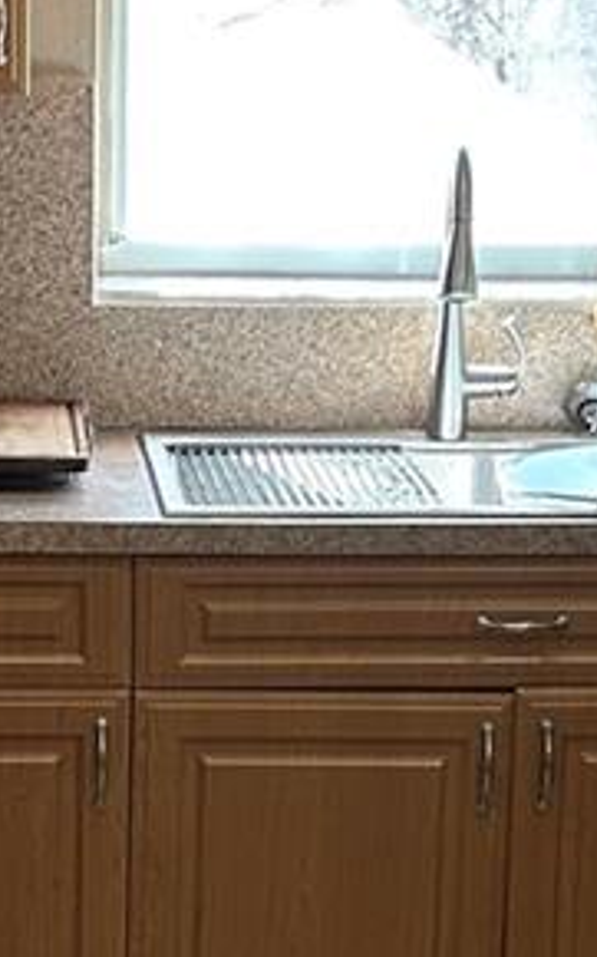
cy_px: 620
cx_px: 218
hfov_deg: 11.5
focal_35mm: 114
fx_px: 2971
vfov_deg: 18.3
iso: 200
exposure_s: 1/60
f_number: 1.5
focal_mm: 5.7
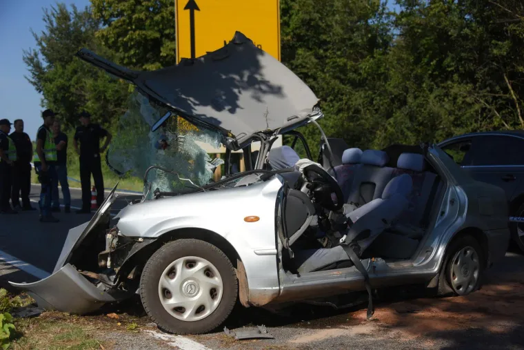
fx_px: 757
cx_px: 262
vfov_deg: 26.0
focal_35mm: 52
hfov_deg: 38.2
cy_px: 175
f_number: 4.5
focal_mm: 52
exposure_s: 1/6400
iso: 500
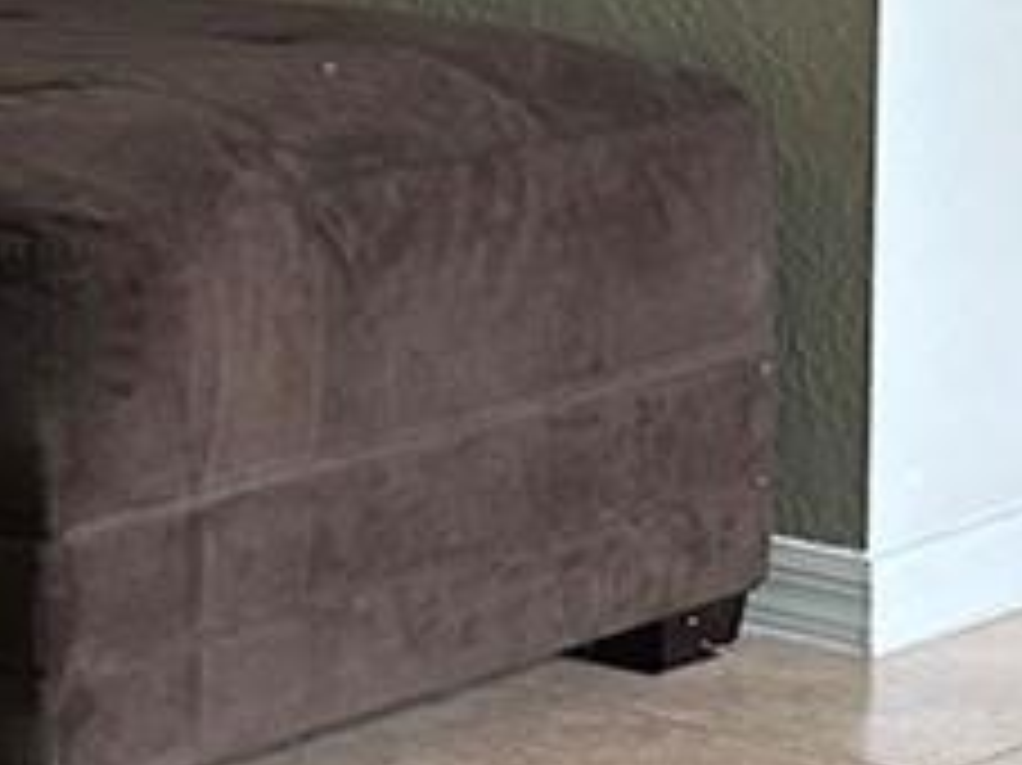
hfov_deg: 11.4
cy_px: -45
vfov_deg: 8.7
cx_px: -302
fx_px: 4987
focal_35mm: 169
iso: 200
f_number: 1.78
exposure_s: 1/60
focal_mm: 6.86
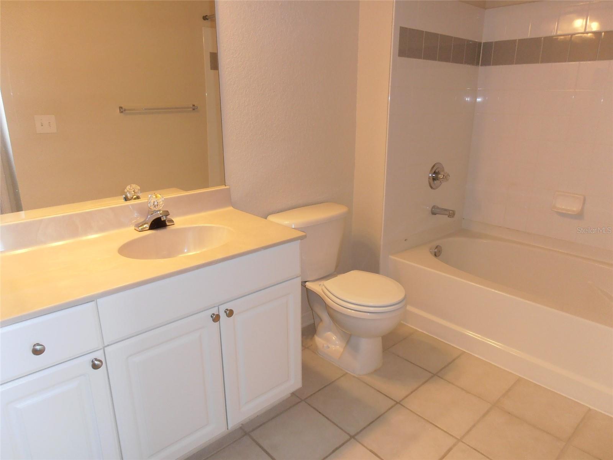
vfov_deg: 56.8
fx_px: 425
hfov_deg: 71.6
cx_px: 306
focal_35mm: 24
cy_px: 230
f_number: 3
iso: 125
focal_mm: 4.2
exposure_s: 1/30
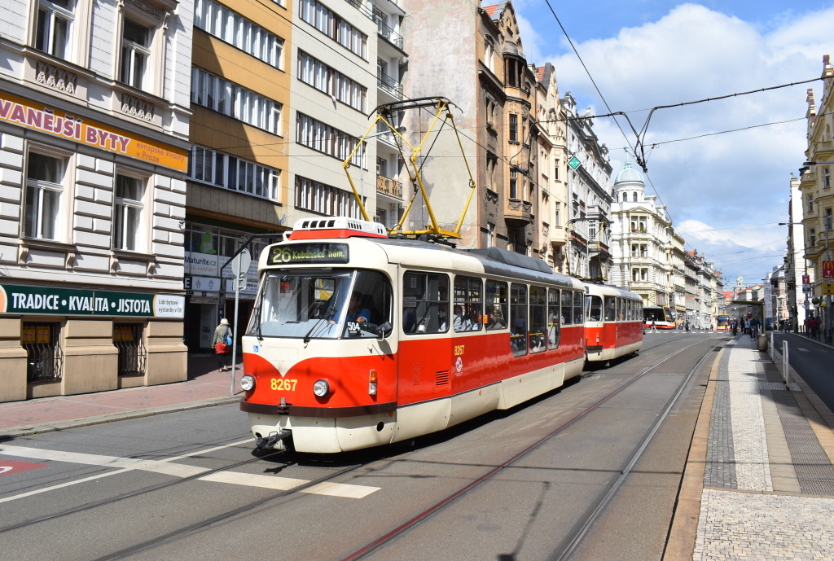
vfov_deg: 48.2
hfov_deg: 67.2
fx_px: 627
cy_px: 280
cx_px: 417
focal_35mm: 27
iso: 200
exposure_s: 1/400
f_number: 10
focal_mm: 18
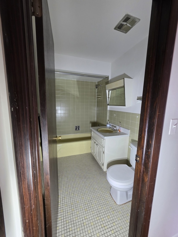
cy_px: 118
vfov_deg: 106.2
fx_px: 89
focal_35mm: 13
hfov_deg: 89.9
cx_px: 89
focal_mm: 2.2
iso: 200
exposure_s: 1/54.6
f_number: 1.9
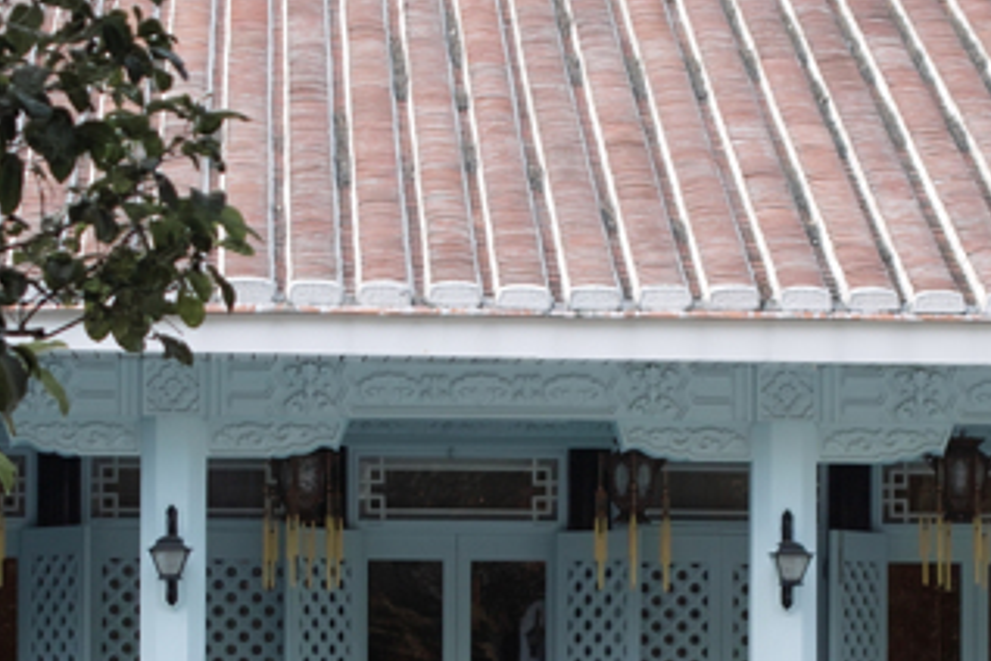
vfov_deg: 10.3
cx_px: 517
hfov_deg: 15.5
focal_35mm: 132
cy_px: 627
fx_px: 3633
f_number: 2.8
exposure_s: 1/100
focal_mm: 24.2
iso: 100
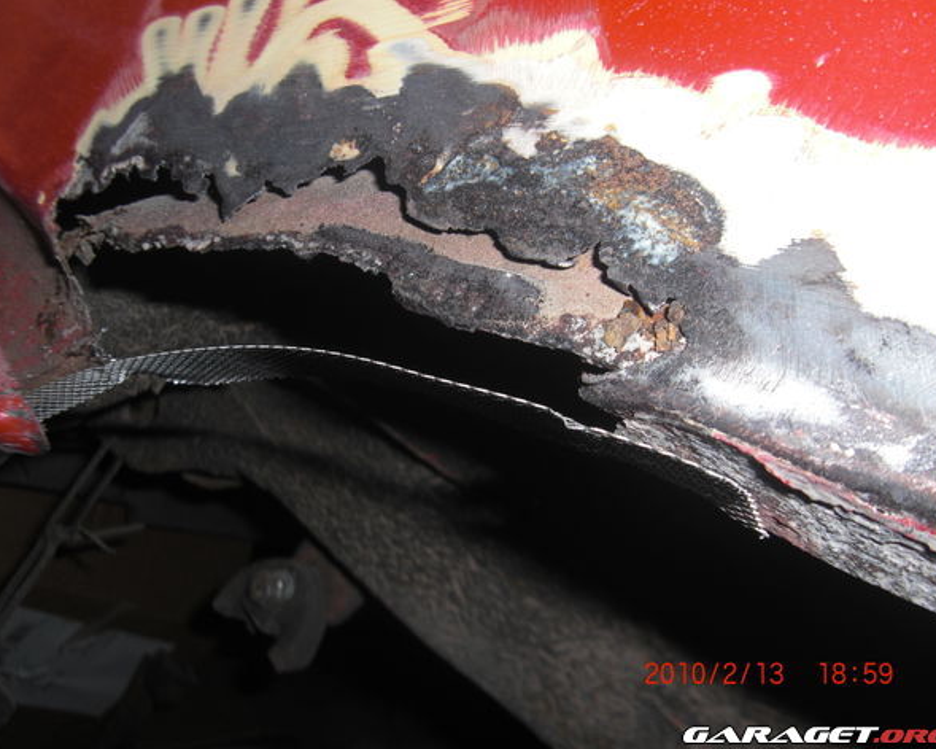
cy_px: 369
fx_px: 969
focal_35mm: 35
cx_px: 447
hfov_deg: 51.5
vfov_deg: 42.2
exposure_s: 1/30
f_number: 7.2
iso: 50
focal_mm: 5.8
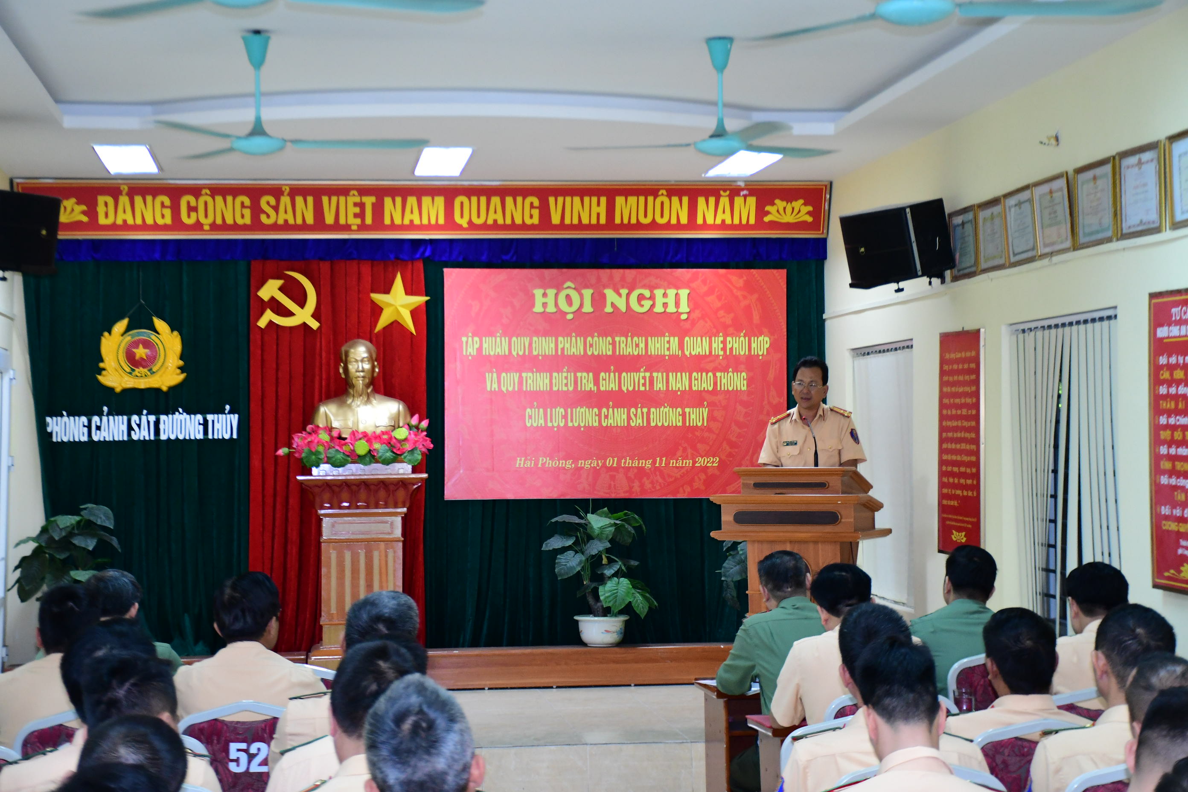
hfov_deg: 28.1
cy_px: 396
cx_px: 594
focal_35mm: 72
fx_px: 2376
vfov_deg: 18.9
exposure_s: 1/200
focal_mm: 48
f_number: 4.5
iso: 2500
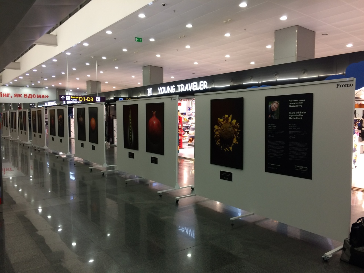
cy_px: 136
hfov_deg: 61.7
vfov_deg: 48.2
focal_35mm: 29
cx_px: 182
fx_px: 305
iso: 125
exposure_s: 1/33
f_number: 2.2
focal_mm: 4.15
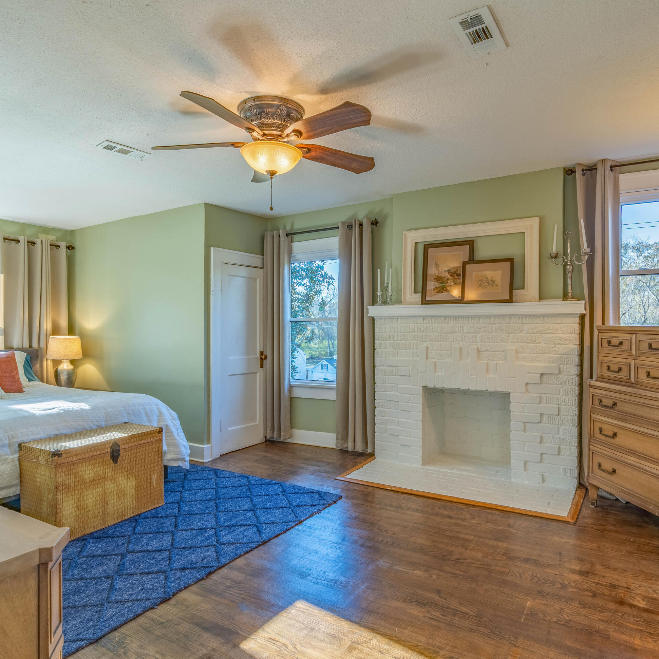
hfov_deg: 72.1
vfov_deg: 72.1
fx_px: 452
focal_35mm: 21
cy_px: 339
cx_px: 347
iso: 100
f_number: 8
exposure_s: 1/60
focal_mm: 16
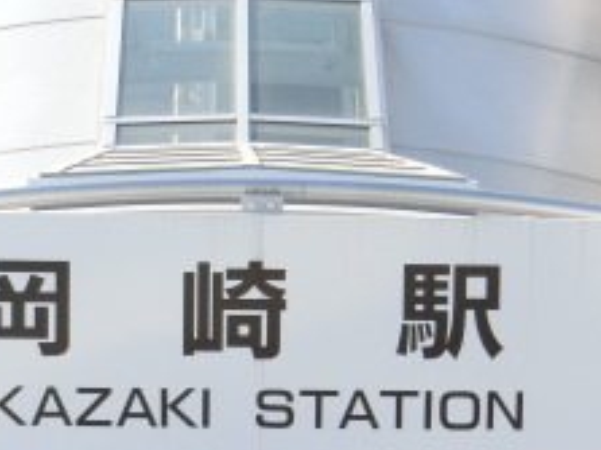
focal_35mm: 201
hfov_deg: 9.8
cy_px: 536
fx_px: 3488
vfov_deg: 7.3
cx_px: 310
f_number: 5.2
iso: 80
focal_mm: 12.4
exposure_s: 1/160
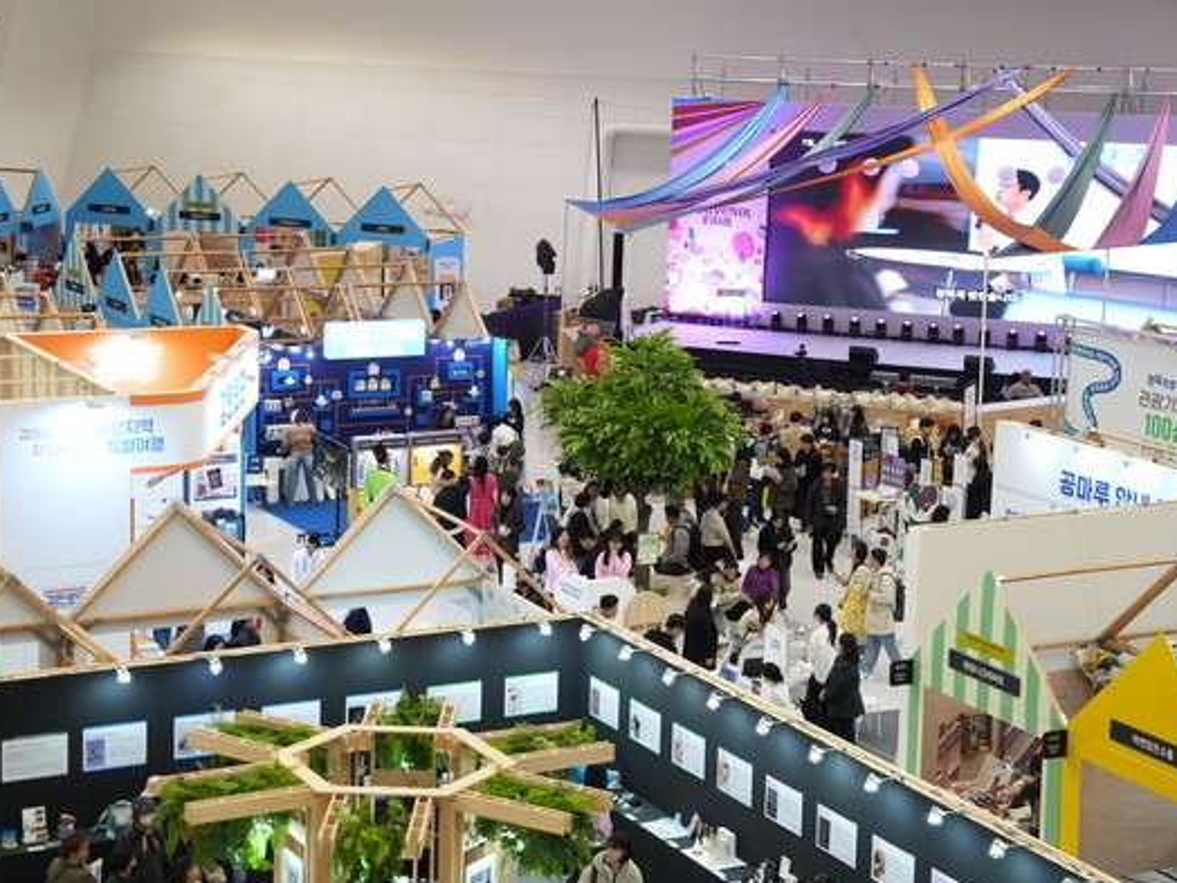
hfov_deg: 25.3
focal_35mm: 77
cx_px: 588
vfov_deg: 19.1
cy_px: 445
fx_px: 2618
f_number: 4.5
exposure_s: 1/125
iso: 2500
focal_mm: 70
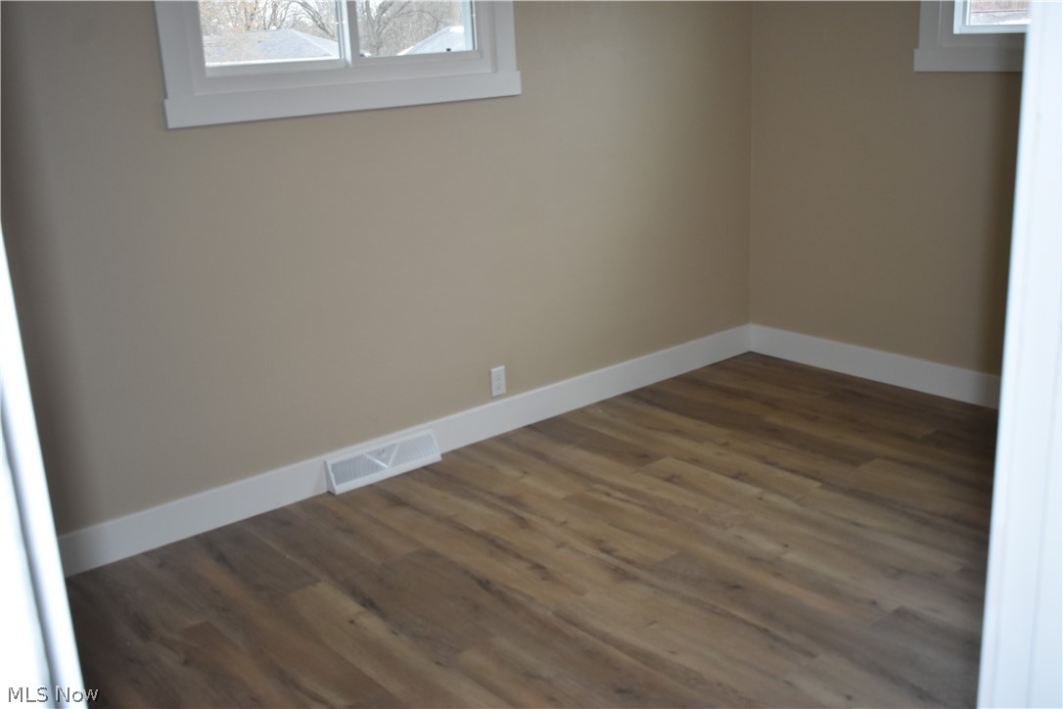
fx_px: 1107
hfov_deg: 51.3
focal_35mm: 38
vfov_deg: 35.5
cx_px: 532
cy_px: 354
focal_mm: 25
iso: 800
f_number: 4
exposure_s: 1/200
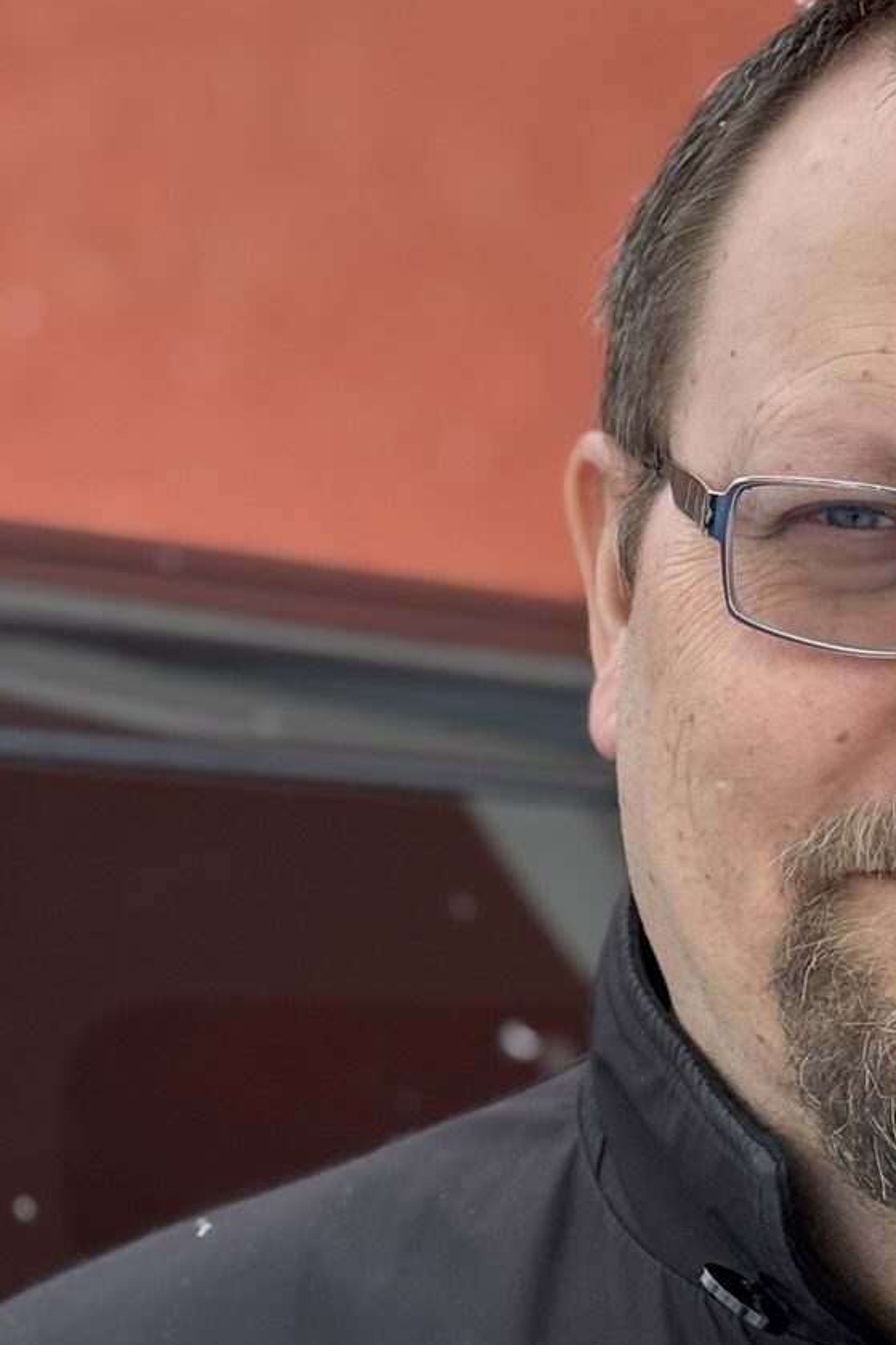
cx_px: 1116
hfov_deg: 10.2
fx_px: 4930
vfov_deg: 15.5
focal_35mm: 132
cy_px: 867
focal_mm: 5.96
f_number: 1.6
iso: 32
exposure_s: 1/201
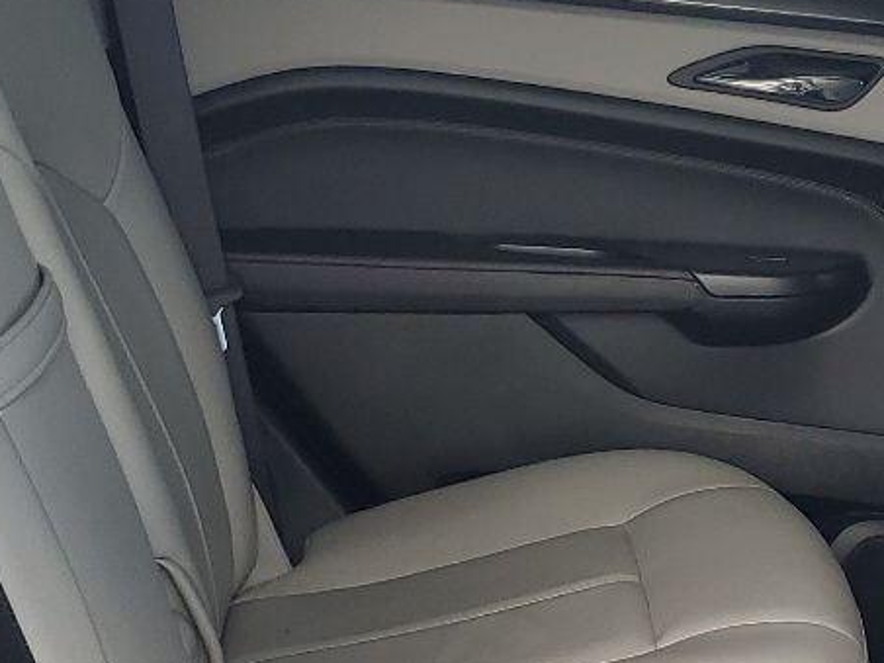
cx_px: 698
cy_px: 440
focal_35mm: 92
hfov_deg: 21.1
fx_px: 2349
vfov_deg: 16.0
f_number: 1.5
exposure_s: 1/208
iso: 50
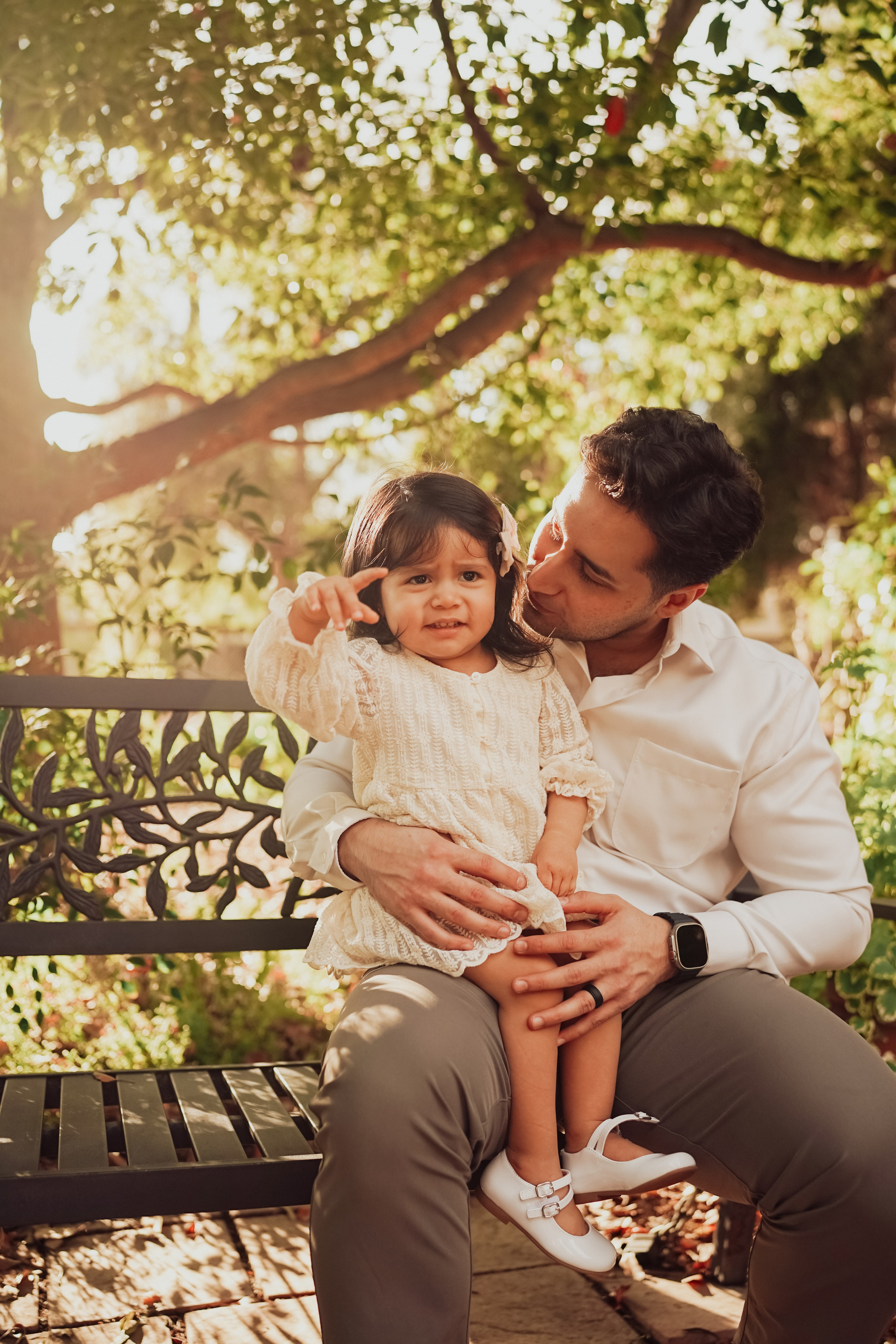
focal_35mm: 35
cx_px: 448
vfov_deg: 54.4
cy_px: 672
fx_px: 1307
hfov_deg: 37.9
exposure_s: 1/500
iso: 100
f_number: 2.2
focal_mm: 35
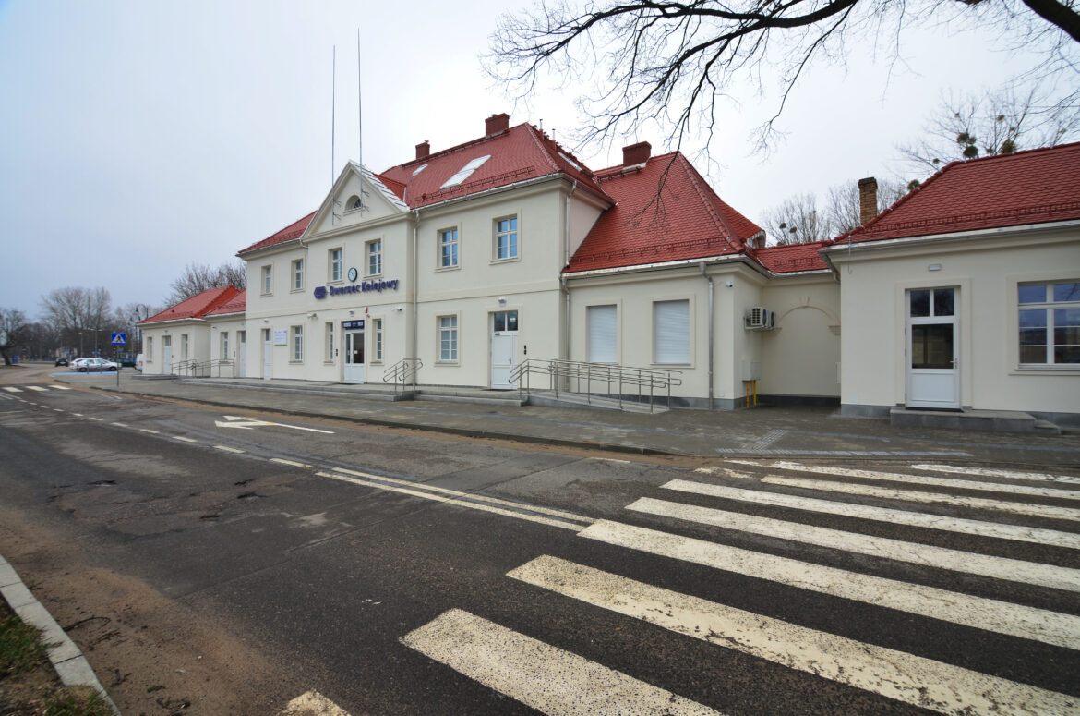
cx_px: 540
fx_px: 494
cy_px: 358
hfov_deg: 95.1
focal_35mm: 16
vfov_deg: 71.8
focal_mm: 11
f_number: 6.3
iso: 200
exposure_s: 1/50
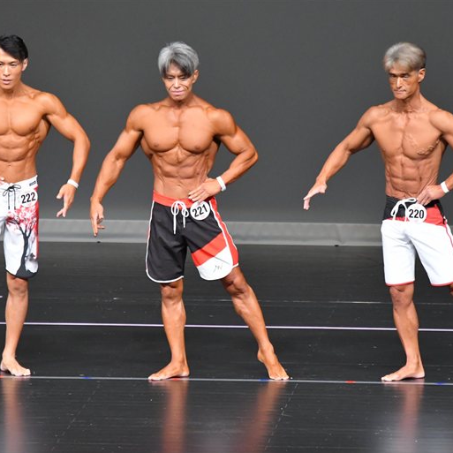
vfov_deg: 4.6
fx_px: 5700
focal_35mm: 385
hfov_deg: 4.6
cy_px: 227
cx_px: 233
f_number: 5.6
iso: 5000
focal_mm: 200
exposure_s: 1/400
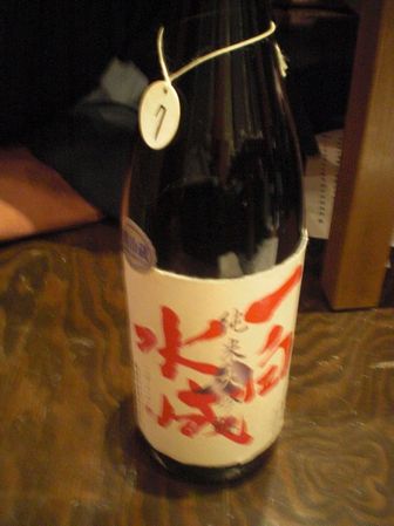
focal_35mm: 38
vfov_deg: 49.0
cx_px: 197
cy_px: 263
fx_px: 578
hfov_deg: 37.7
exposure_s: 1/8
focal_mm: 6.3
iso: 800
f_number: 3.1
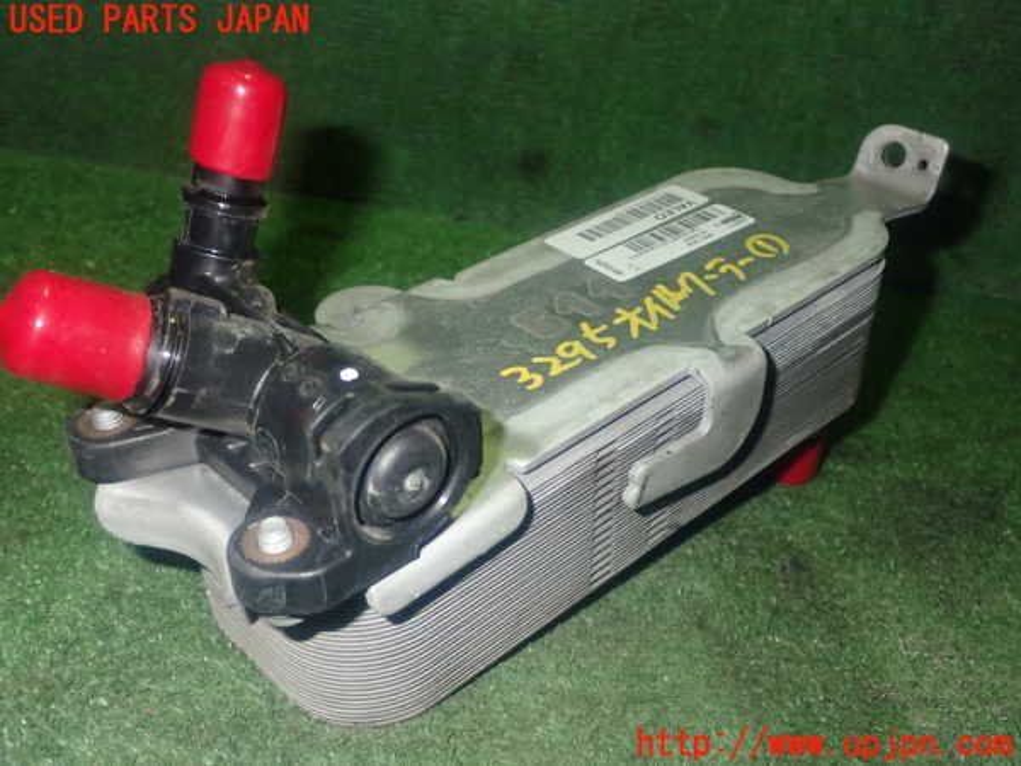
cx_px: 510
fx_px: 1121
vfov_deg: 37.7
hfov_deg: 49.0
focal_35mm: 38
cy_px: 383
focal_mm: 6.83
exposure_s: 1/40
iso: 800
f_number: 8
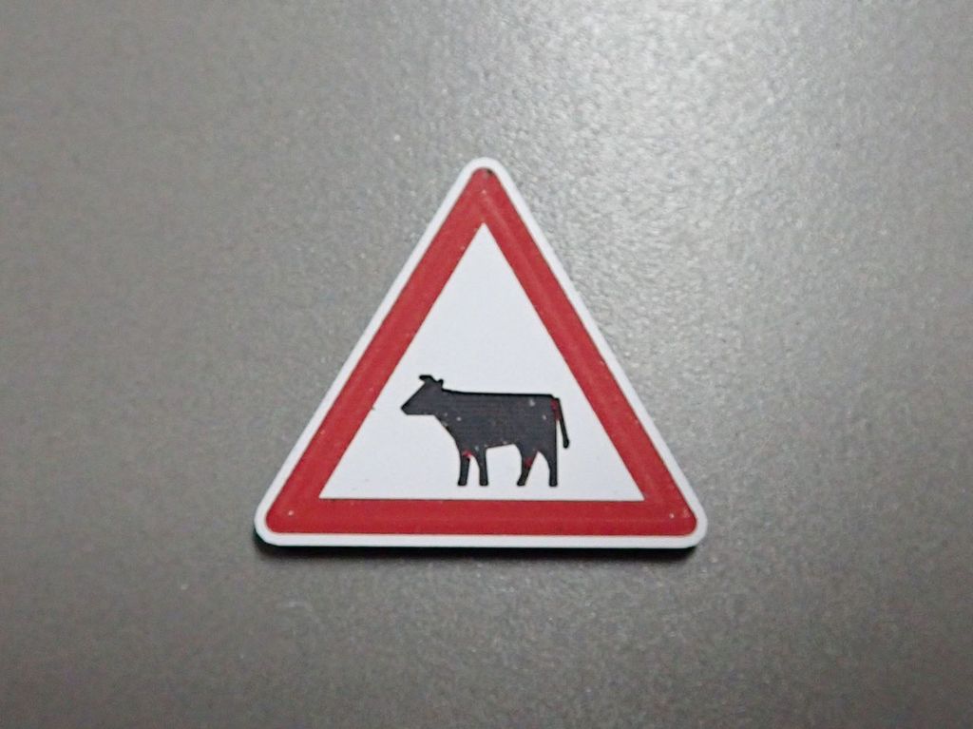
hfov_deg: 60.0
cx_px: 486
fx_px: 843
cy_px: 364
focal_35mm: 30
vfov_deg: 46.8
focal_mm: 5.5
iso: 640
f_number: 2.3
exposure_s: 1/160
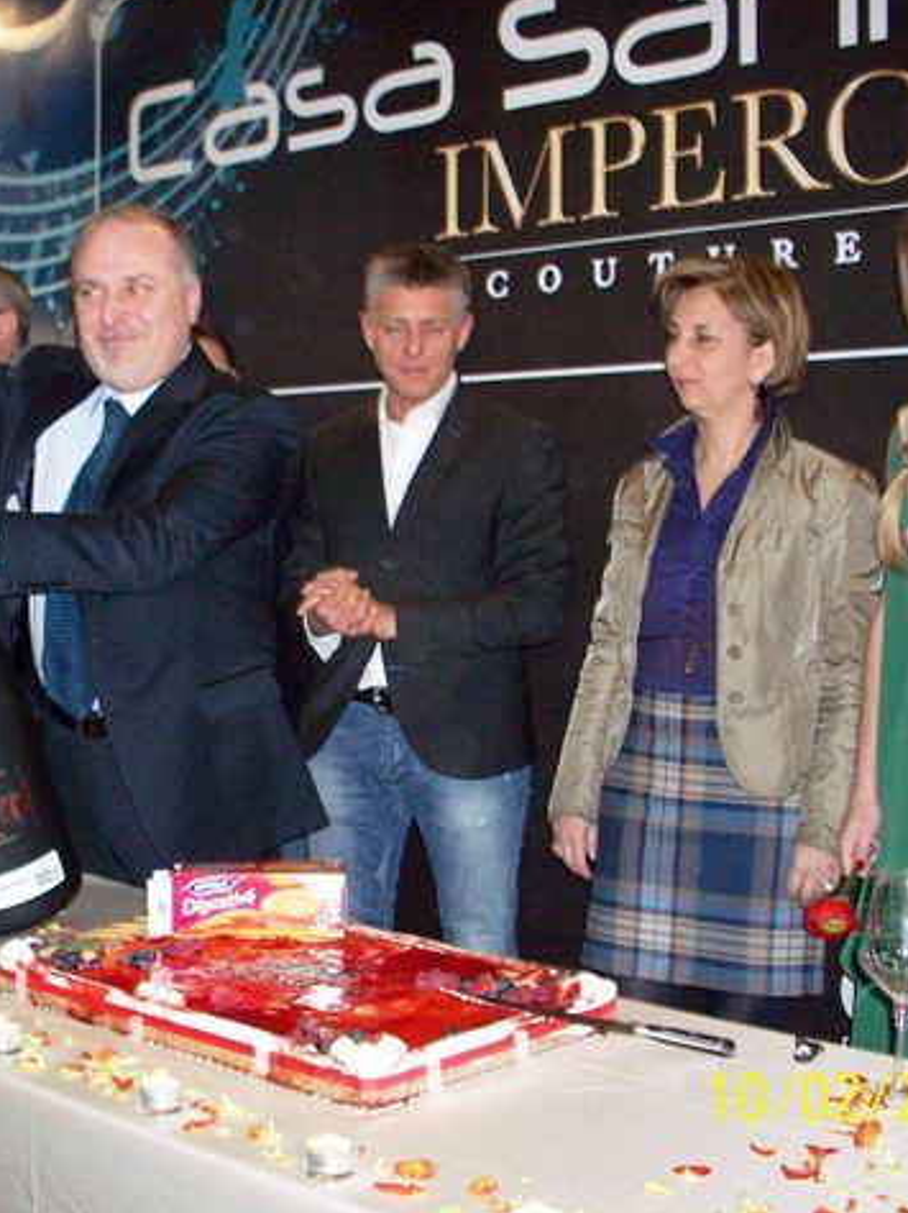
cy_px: 601
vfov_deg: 38.2
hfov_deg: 28.9
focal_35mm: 50
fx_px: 1750
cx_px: 317
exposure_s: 1/64
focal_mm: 6.2
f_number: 2.8
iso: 200
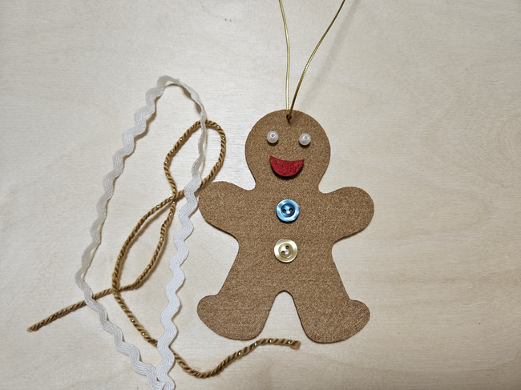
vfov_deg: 58.8
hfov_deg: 73.9
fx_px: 346
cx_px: 260
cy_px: 195
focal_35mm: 23
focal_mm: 5.4
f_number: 1.8
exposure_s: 1/180
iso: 200
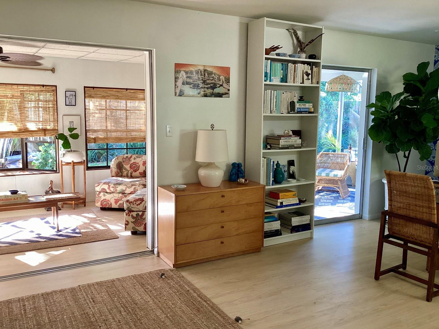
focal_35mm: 32
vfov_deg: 44.2
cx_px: 217
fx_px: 406
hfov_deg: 56.8
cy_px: 167
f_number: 2.4
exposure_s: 1/60
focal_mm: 3.3
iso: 160
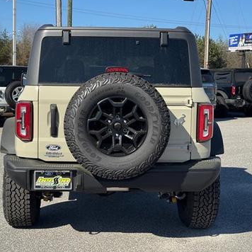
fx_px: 494
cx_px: 110
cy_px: 124
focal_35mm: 60
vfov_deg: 28.6
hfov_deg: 28.6
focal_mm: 6.76
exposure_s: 1/3817
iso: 64
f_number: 1.78
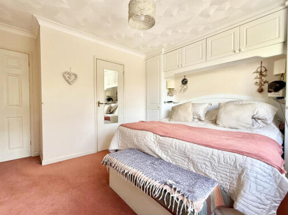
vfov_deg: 78.1
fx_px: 133
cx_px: 140
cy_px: 109
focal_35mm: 16
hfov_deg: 94.5
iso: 160
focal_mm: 2.22
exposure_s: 1/99
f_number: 2.2
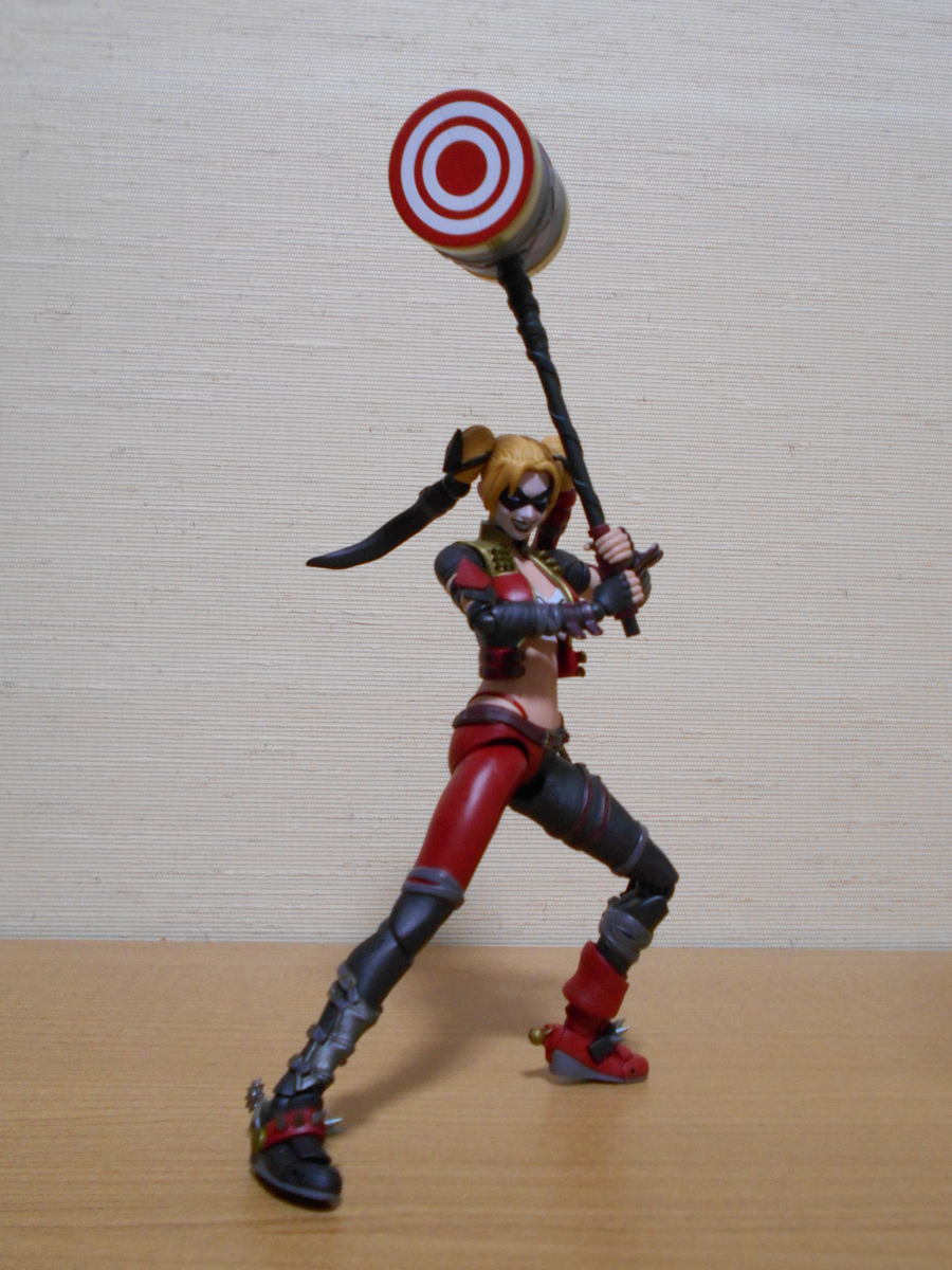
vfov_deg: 63.4
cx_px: 476
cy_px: 635
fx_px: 1027
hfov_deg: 49.7
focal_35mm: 28
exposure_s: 1/15
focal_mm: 5.1
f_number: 3.4
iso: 400
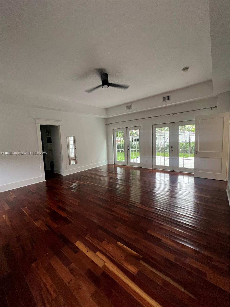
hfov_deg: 89.9
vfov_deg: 106.2
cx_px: 115
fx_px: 115
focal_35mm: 13
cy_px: 154
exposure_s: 1/60
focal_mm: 1.57
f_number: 1.8
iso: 320
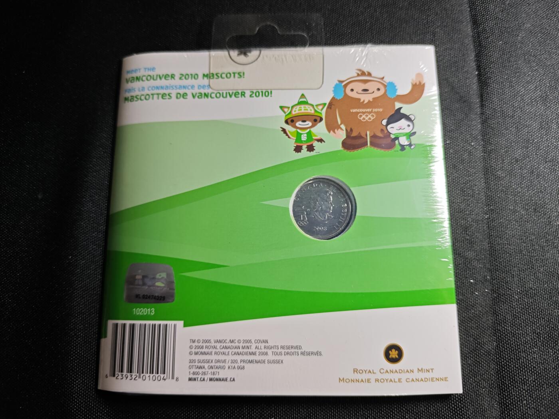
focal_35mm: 24
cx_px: 280
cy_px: 210
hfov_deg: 71.6
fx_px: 388
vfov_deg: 56.8
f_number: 1.6
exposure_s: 1/61.3
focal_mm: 5.84
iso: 125
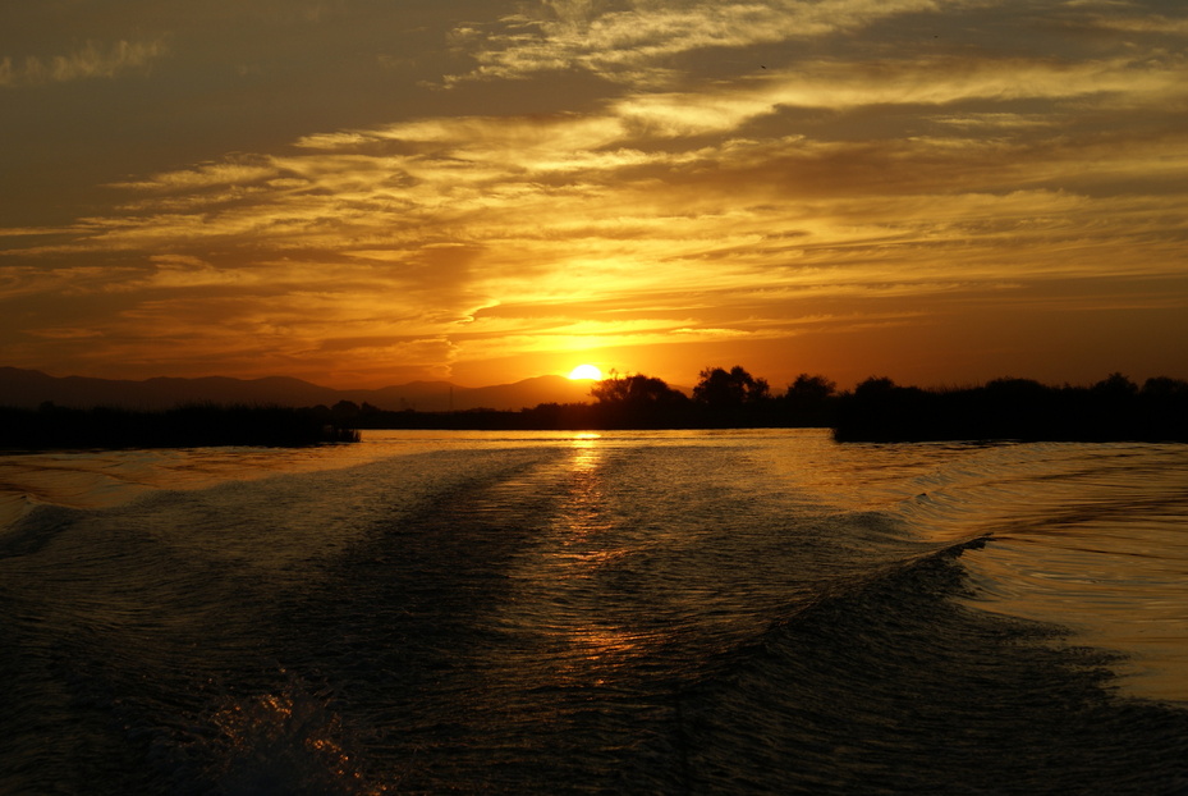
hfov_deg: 19.4
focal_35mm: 105
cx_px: 594
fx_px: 3469
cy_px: 398
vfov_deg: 13.1
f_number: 10
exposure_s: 1/320
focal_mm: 70
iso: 100
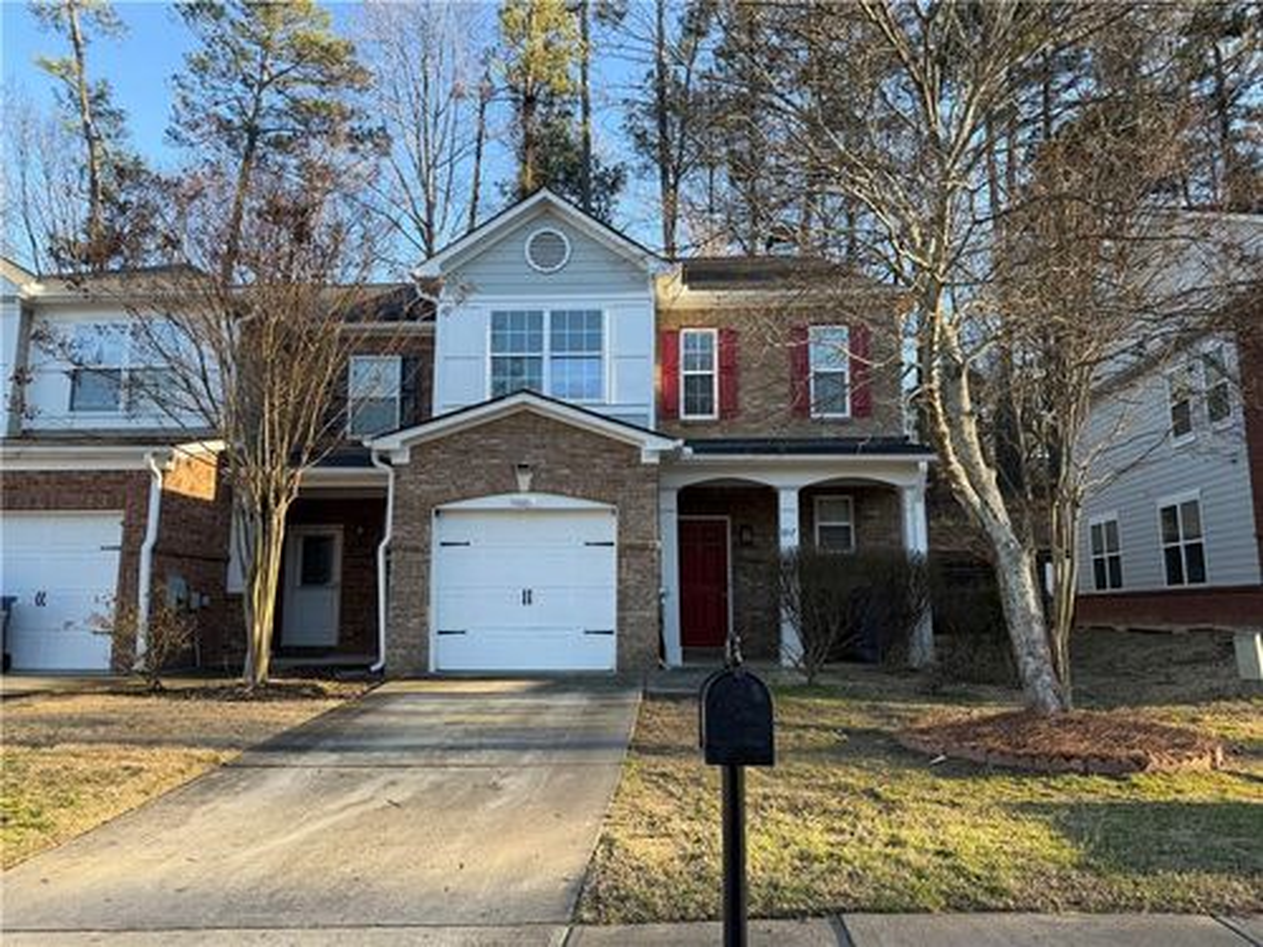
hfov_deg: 71.6
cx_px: 632
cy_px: 474
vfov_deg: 56.8
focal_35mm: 24
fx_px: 876
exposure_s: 1/643
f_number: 1.78
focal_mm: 6.76
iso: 80
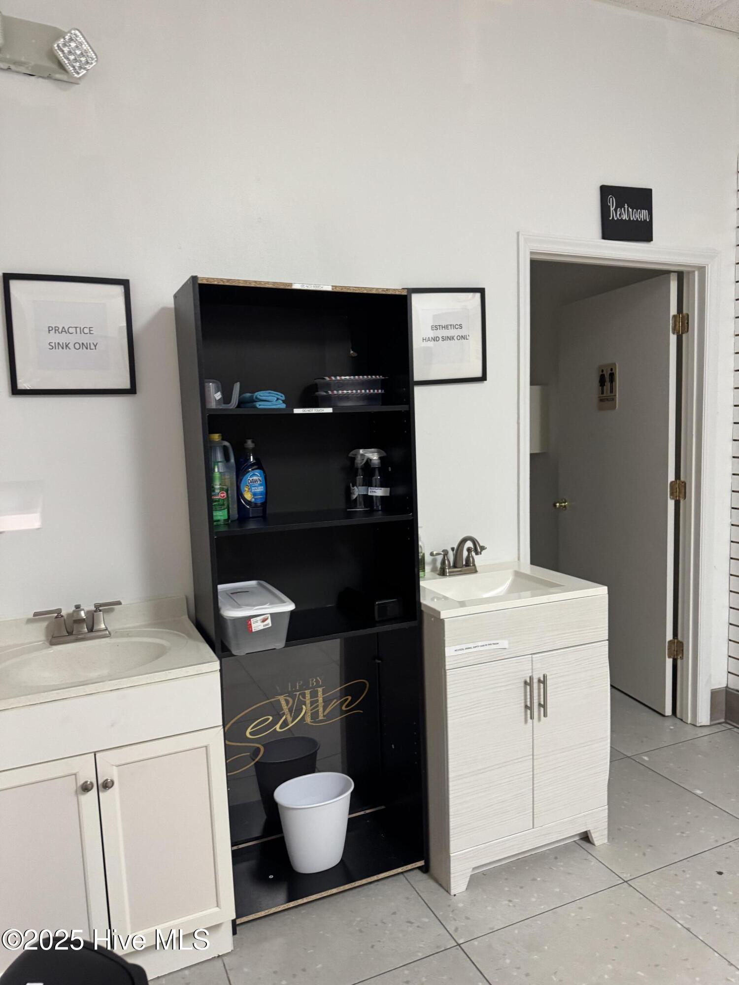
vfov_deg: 71.6
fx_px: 683
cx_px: 370
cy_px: 492
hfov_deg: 56.8
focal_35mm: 24
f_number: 1.78
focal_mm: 6.76
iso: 320
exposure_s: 1/60
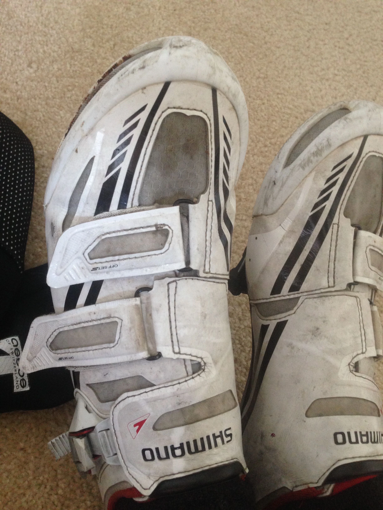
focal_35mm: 33
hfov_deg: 42.9
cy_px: 255
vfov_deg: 55.4
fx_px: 487
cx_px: 192
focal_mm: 4.12
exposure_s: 1/20
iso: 160
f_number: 2.4
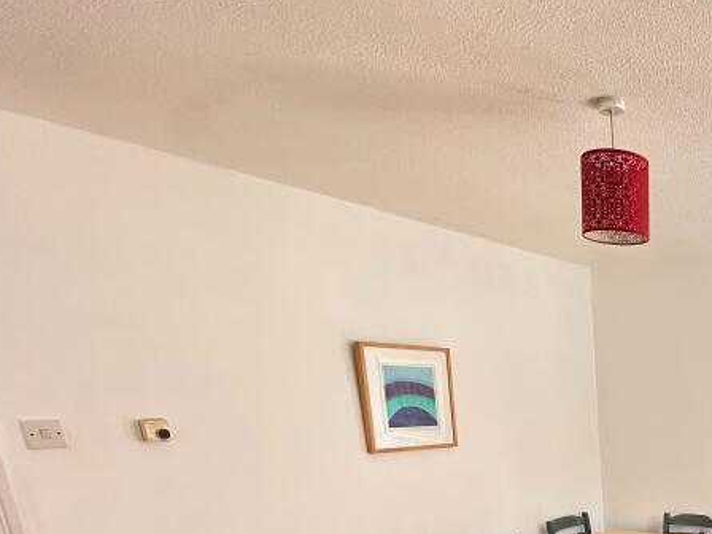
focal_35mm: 32
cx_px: 726
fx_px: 658
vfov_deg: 37.4
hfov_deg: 46.6
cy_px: 578
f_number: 2.2
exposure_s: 1/99
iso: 160
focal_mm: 2.22
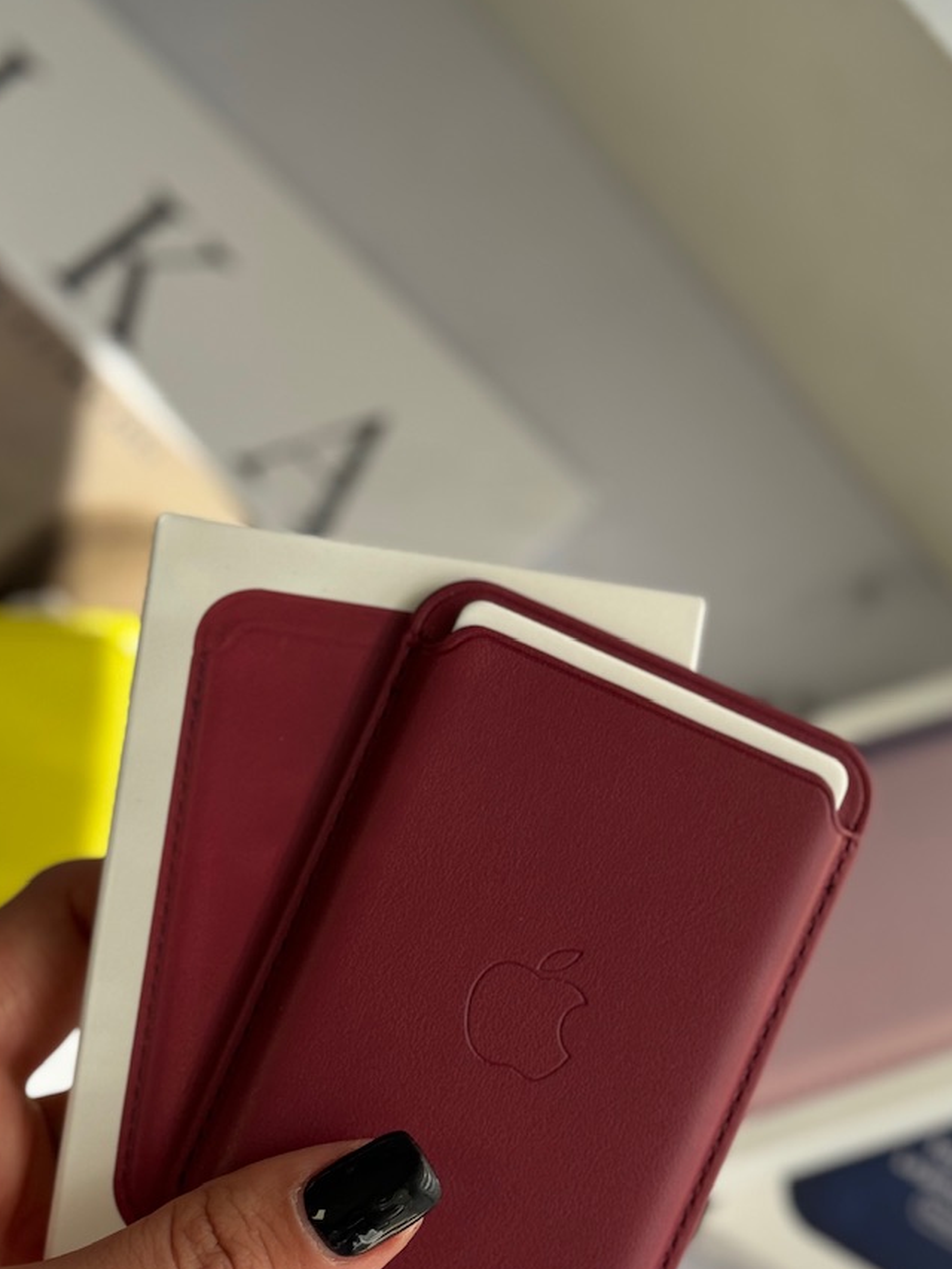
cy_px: 933
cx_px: 525
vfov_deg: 26.7
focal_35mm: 72
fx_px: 2640
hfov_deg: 20.4
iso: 64
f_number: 1.78
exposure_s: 1/488
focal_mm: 6.86
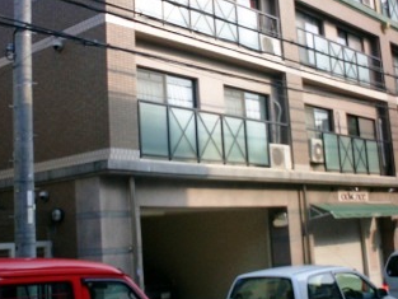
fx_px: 610
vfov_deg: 27.5
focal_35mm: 53
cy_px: 121
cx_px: 197
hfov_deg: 36.2
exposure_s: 1/400
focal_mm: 5.6
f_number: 3.5
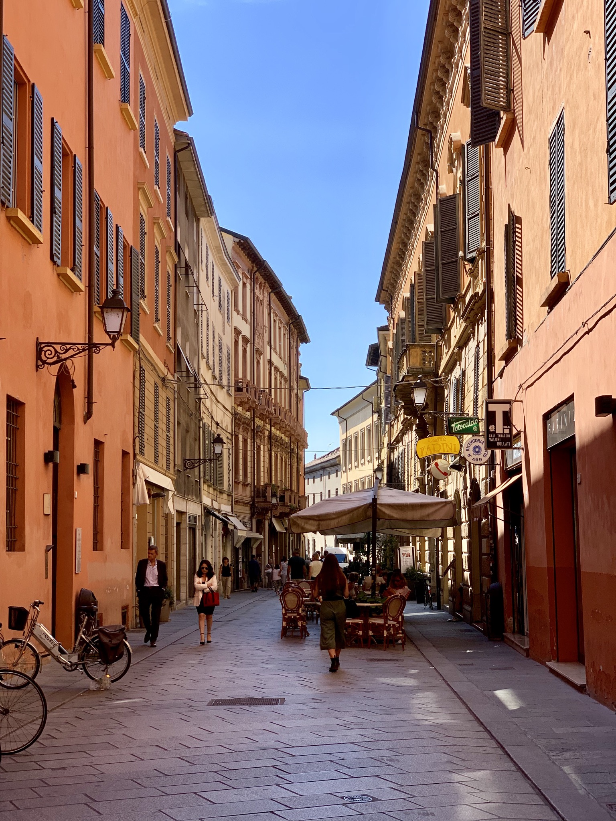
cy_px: 410
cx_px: 308
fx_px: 1234
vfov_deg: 36.8
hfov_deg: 28.0
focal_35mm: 52
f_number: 2.4
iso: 16
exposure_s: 1/749
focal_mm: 6
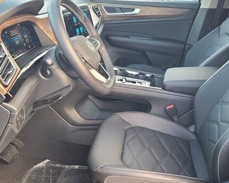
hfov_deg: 48.2
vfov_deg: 39.8
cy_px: 118
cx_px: 154
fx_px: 251
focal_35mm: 37
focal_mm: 7
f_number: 1.8
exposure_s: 1/60
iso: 125
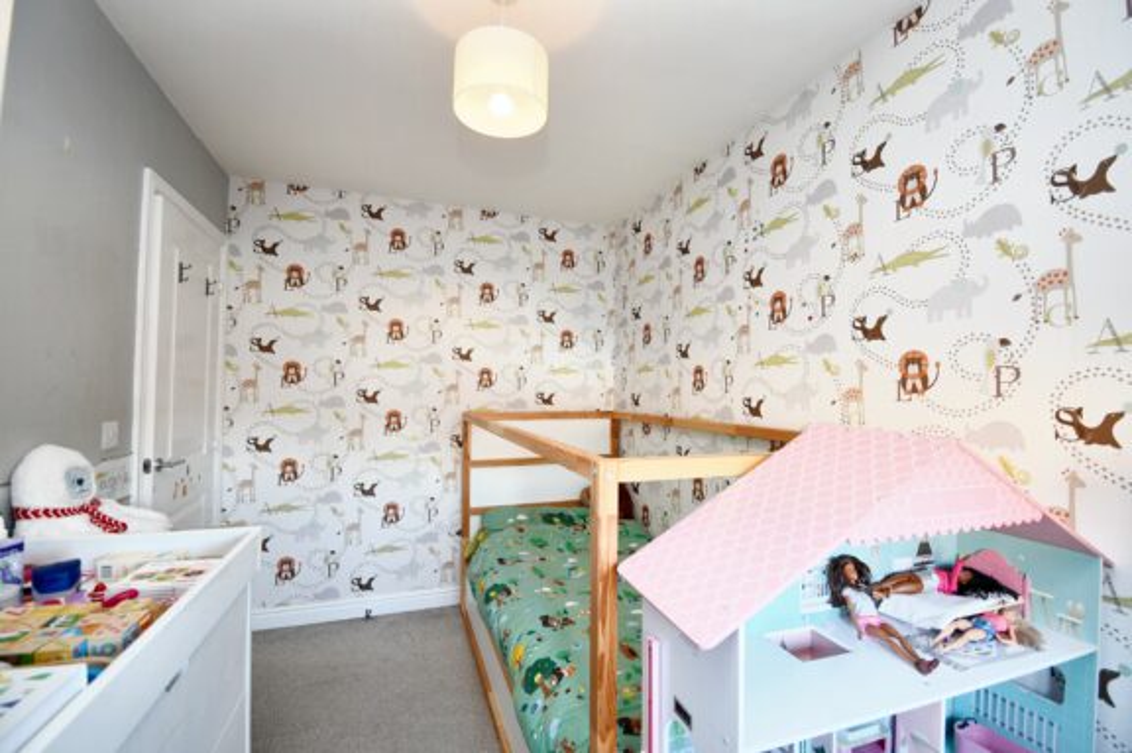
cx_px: 566
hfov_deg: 100.4
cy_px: 376
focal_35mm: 15
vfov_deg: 77.2
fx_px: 471
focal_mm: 10
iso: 560
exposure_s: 1/15
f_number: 4.5
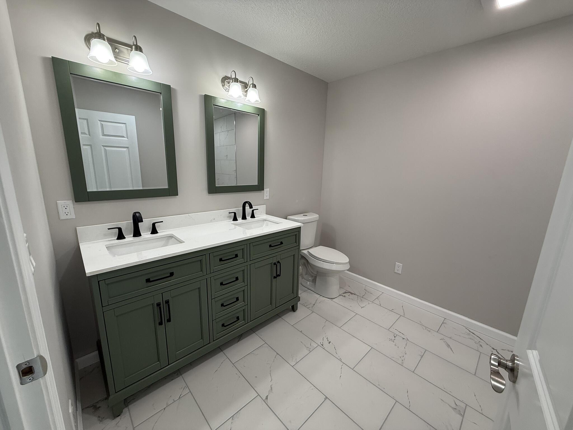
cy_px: 215
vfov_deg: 85.7
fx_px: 232
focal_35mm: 14
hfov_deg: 102.1
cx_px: 286
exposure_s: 1/120
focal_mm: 2.22
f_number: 2.2
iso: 125
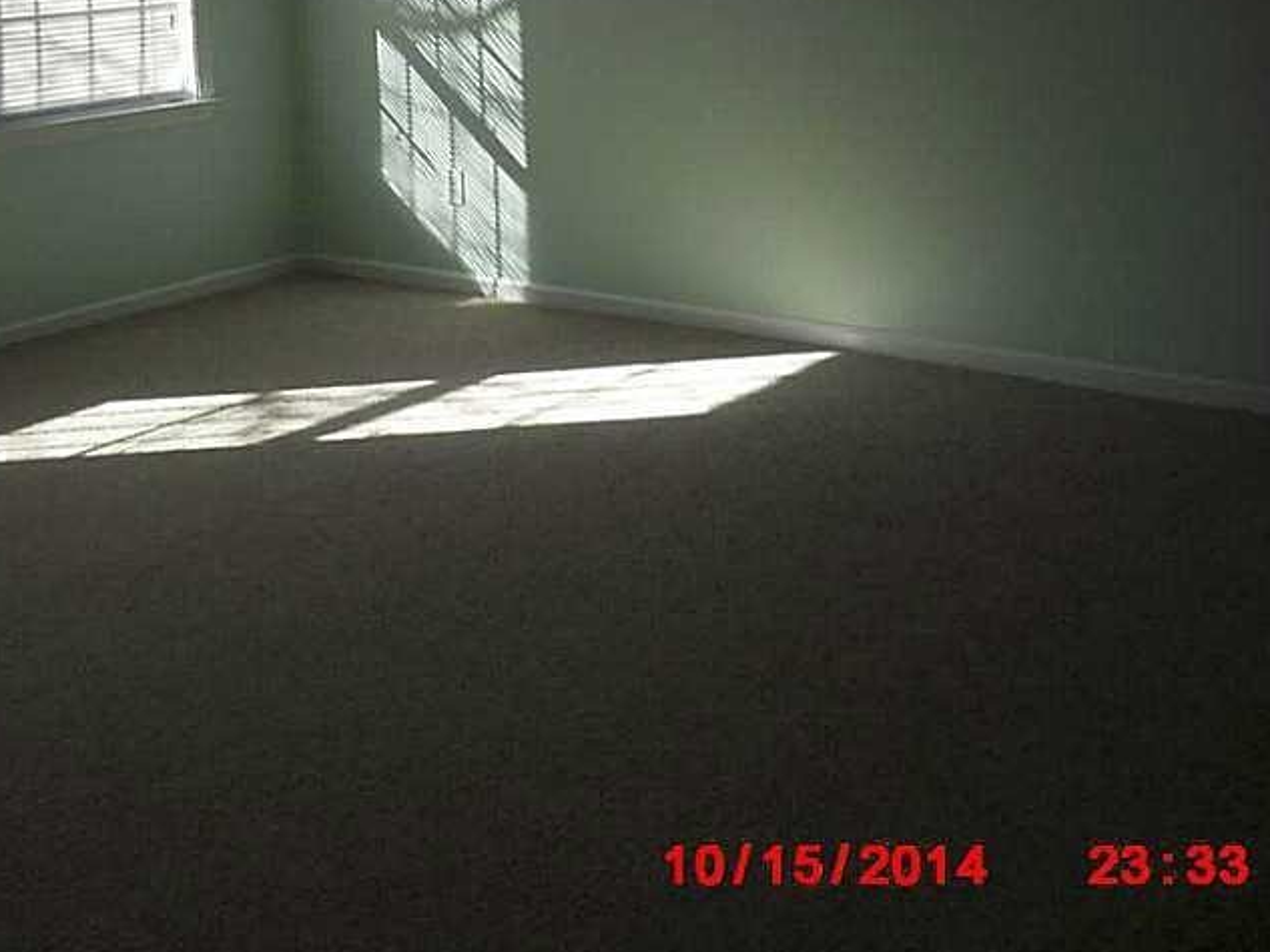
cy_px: 413
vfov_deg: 30.2
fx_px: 1761
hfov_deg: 39.4
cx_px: 488
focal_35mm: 48
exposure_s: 1/125
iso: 100
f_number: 2.8
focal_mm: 6.2
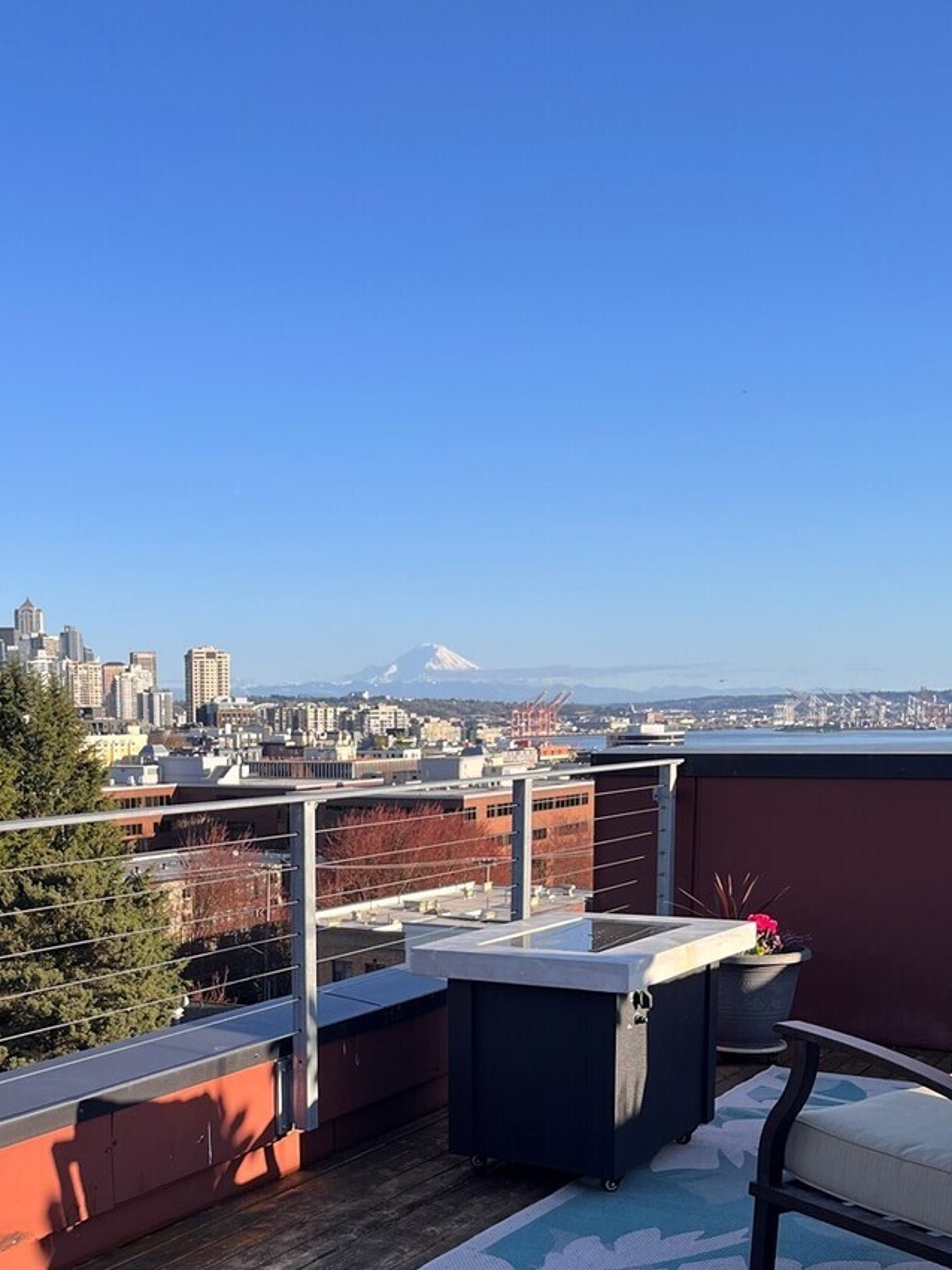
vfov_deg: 41.6
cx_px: 224
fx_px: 1614
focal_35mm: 44
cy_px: 966
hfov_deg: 32.2
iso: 50
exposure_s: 1/1890
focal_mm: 5.1
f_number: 1.6
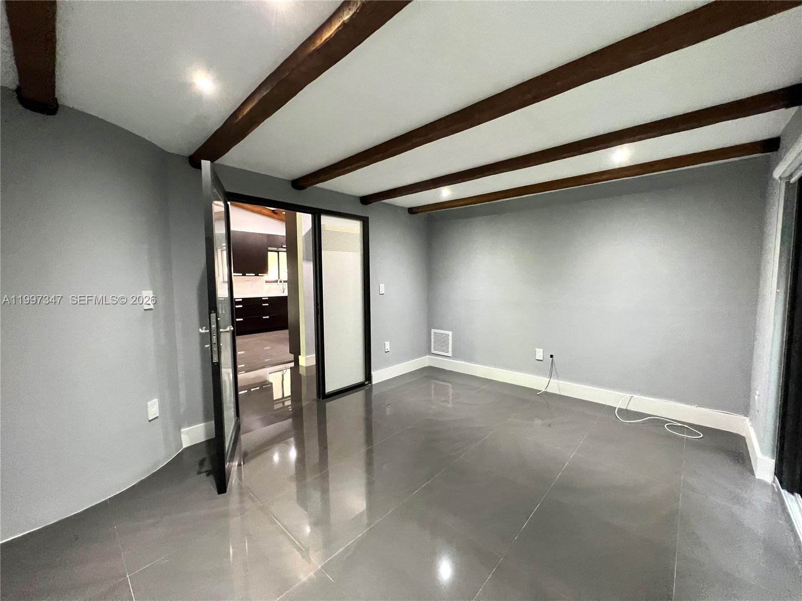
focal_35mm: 13
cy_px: 300
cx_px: 401
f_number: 1.8
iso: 640
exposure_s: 1/60
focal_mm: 1.57
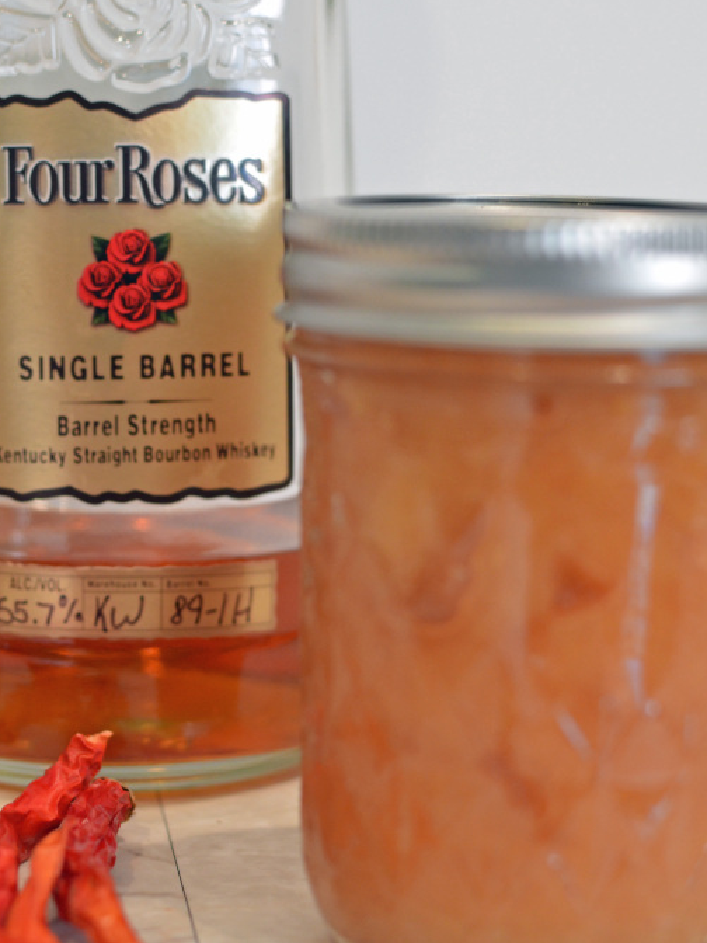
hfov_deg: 19.0
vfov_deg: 25.4
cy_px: 469
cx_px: 125
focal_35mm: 77
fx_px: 2090
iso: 800
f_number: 3.2
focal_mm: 35
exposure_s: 1/40
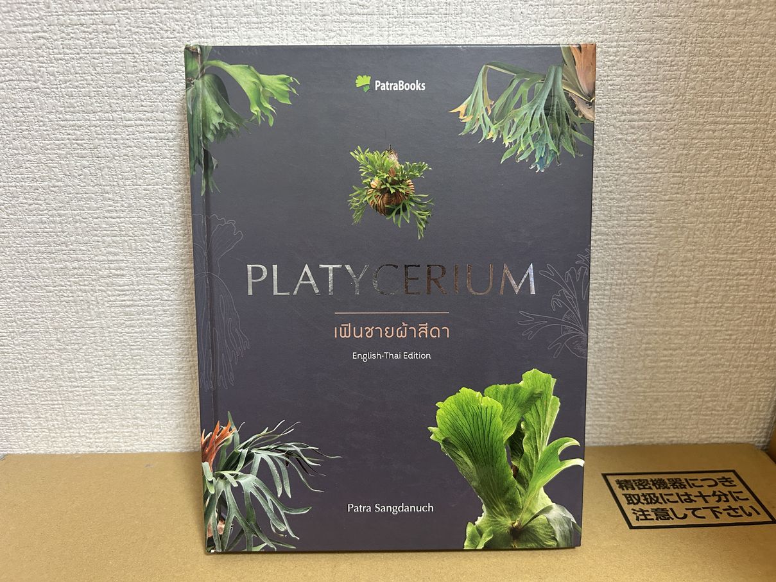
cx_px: 388
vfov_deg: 53.1
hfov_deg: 67.3
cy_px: 291
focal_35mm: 26
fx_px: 583
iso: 200
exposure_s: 1/57
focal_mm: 5.7
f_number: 1.5
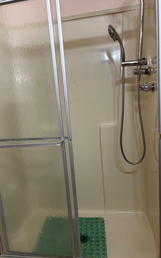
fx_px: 197
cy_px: 129
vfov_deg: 66.5
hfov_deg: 44.4
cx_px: 67
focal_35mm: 28
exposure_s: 1/120
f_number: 1.5
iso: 100
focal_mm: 5.7
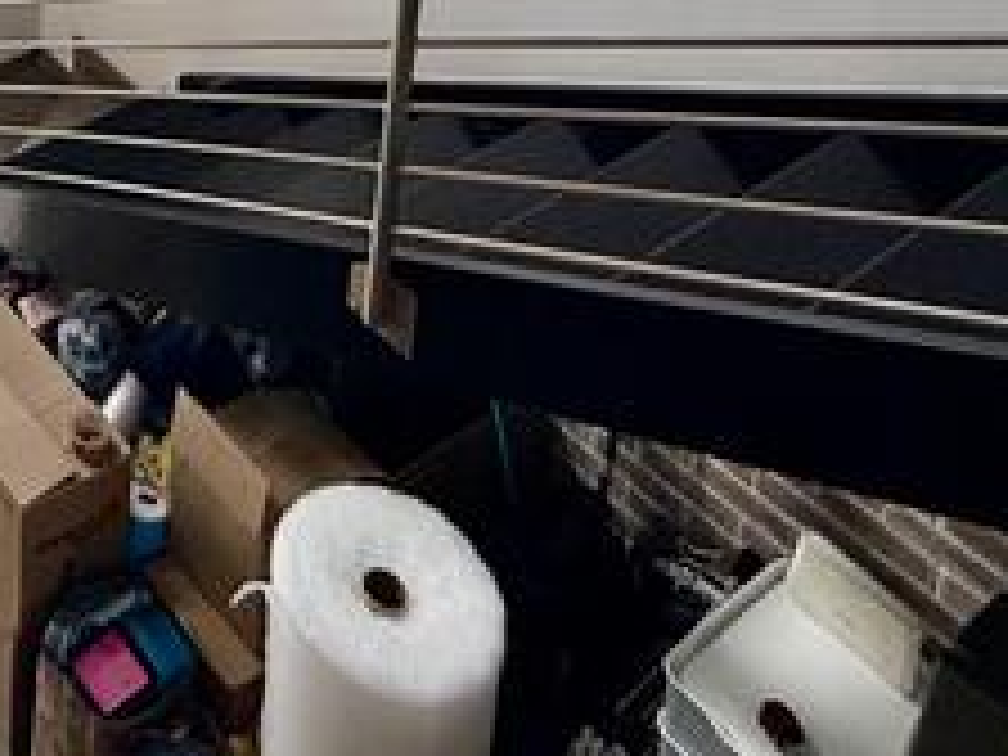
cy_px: -486
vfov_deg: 22.0
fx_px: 1456
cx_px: -194
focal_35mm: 50
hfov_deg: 32.0
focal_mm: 2.22
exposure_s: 1/104
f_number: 2.2
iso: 64
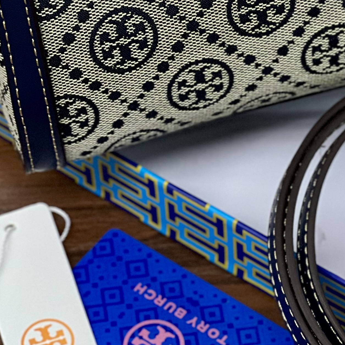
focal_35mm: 219
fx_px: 2469
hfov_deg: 8.0
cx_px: 271
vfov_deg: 7.9
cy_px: -40
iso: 200
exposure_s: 1/100
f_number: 2.8
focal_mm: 9
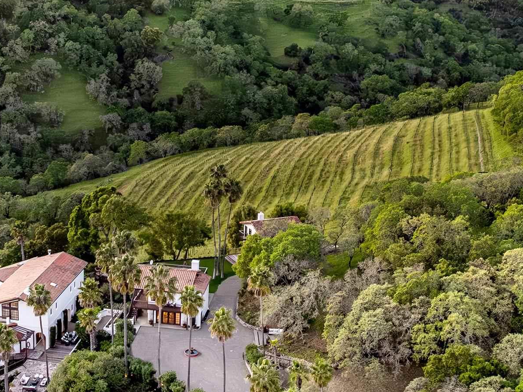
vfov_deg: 24.4
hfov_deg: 32.2
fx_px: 906
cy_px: 215
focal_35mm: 60
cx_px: 230
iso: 400
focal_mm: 12.29
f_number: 2.8
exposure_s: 1/200
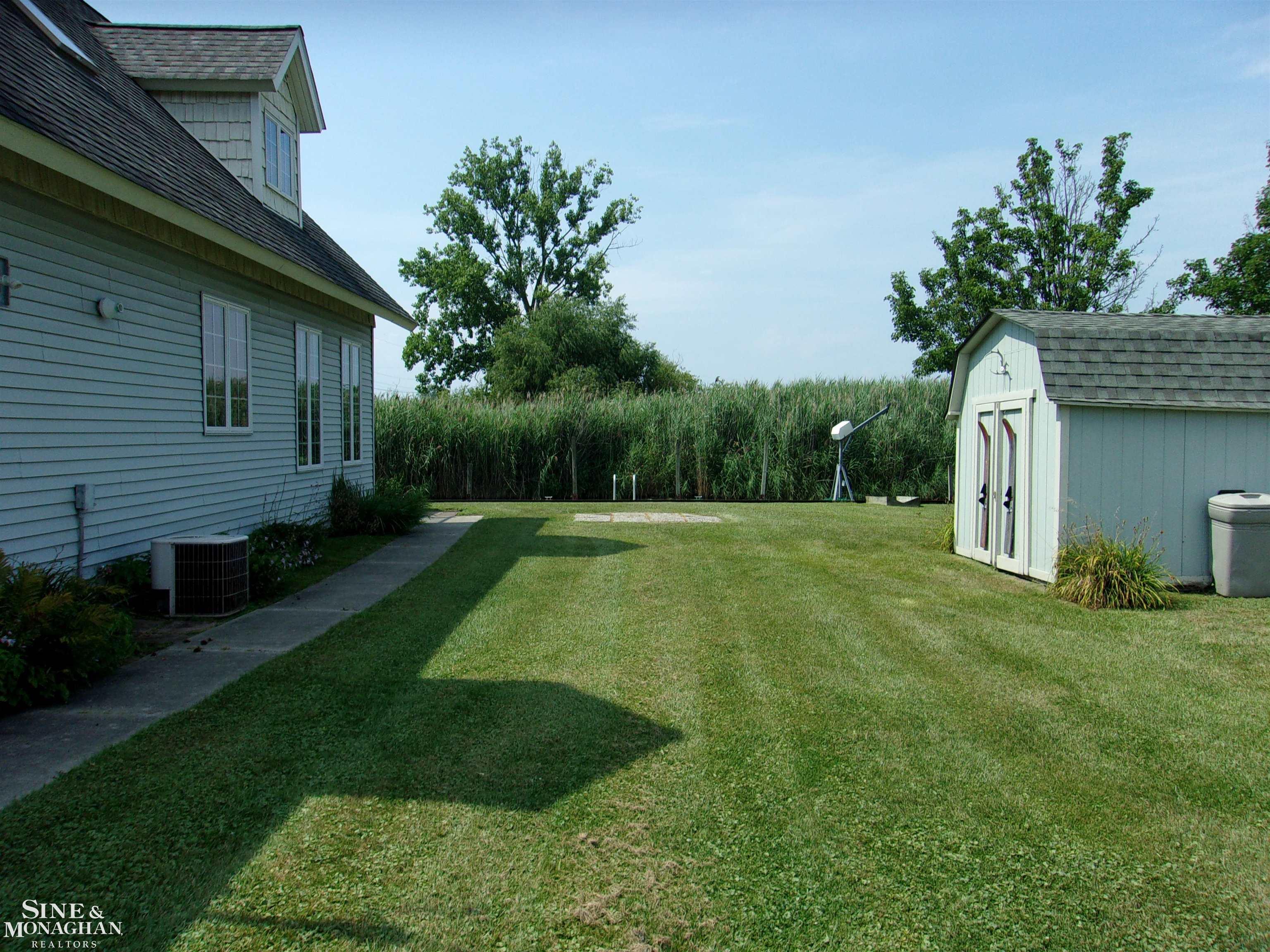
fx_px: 991
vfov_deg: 51.4
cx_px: 635
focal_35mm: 27
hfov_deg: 65.3
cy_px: 476
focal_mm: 4.9
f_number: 10.4
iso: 80
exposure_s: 1/110
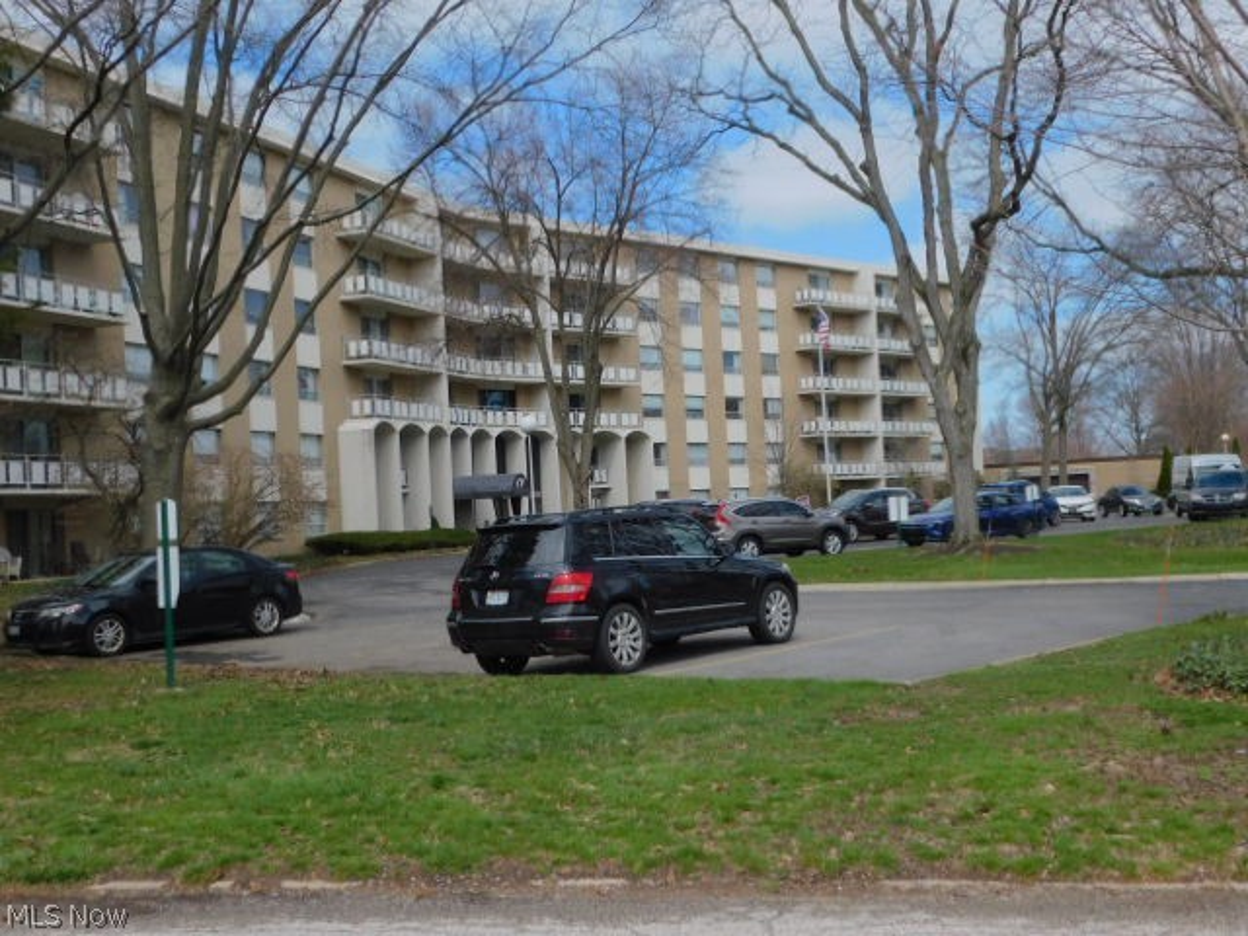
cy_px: 468
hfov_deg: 46.8
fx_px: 1442
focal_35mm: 40
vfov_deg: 36.0
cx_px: 624
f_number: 3.6
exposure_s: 1/1250
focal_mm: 7.1
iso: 125
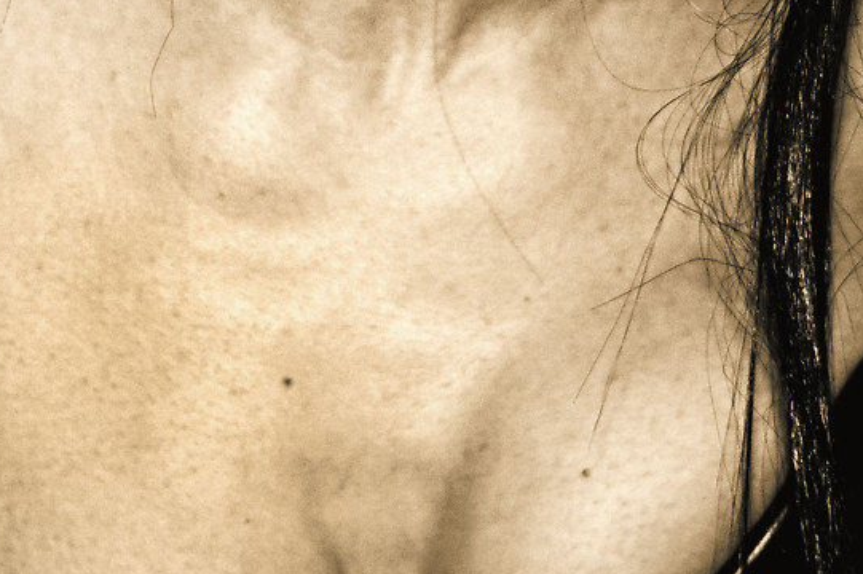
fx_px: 7978
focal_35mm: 333
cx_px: 337
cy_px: -421
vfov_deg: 4.1
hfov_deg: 6.2
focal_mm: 50
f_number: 1.8
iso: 800
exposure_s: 1/200
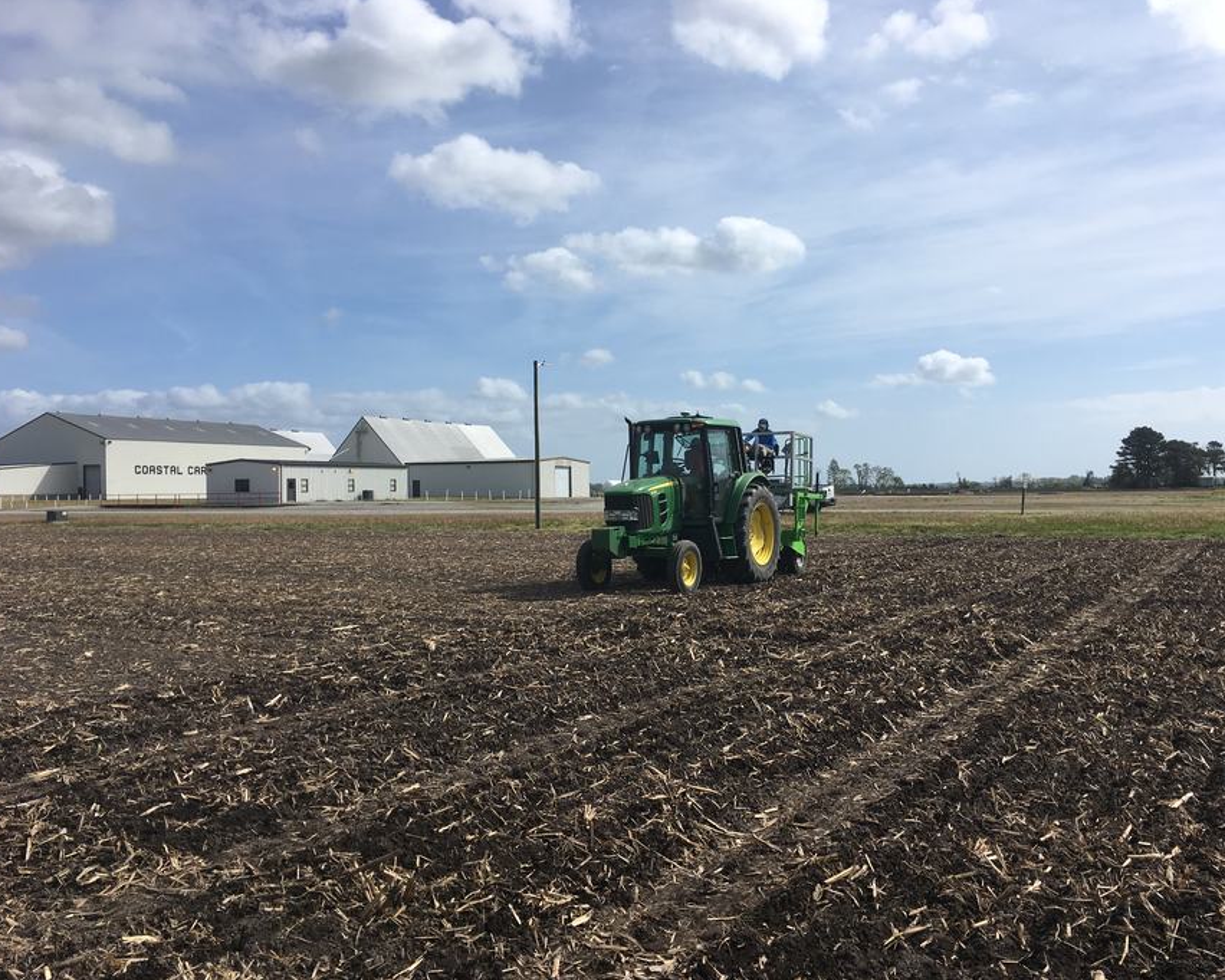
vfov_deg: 47.1
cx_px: 653
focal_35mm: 31
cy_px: 497
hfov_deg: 57.1
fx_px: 1124
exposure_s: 1/2564
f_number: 2.2
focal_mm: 4.15
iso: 25
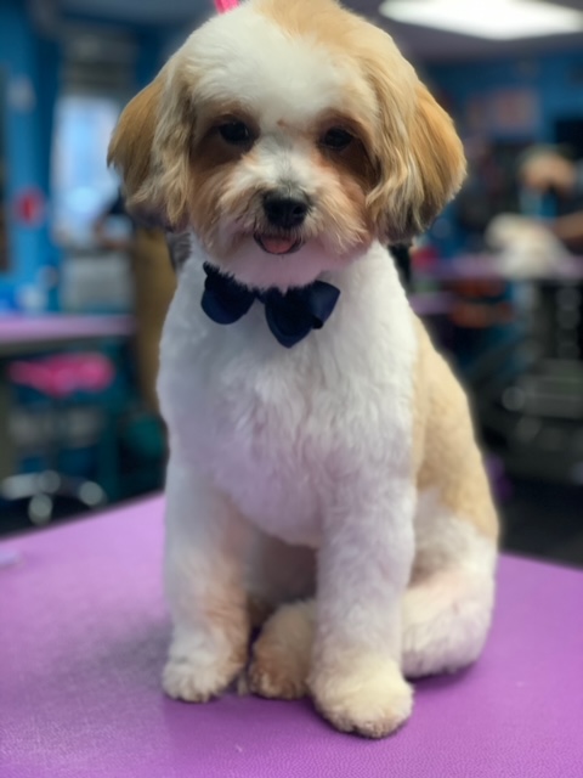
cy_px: 389
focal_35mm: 52
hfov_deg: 28.0
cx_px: 292
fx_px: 1168
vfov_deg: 36.8
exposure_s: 1/60
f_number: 2.4
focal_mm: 6
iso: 80
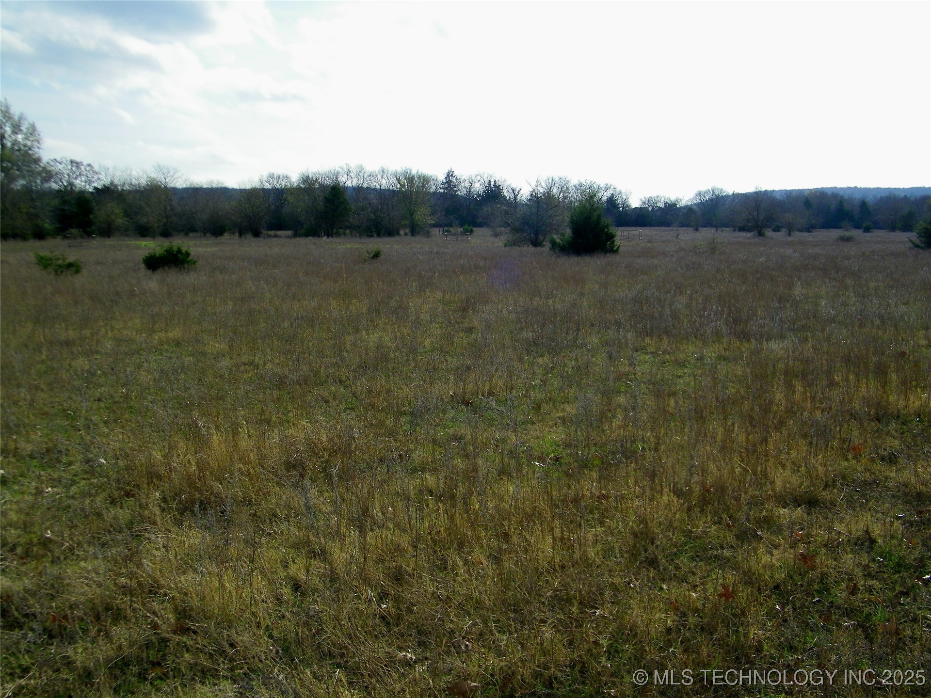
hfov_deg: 56.8
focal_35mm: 32
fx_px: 861
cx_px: 466
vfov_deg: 44.2
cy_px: 349
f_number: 7.2
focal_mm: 5.8
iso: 80
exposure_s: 1/320
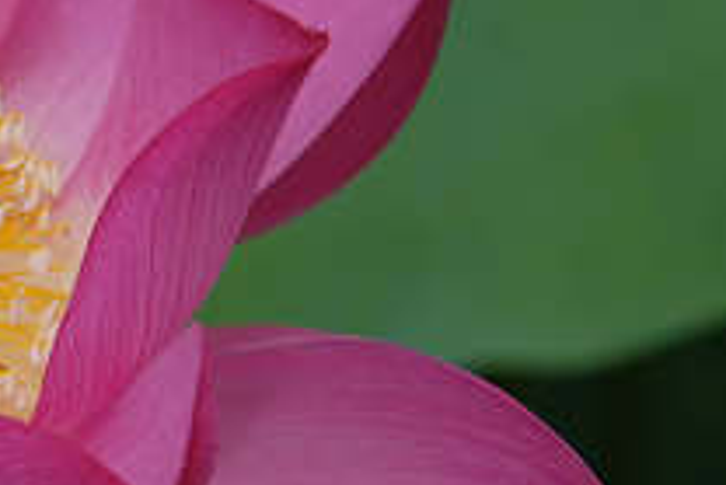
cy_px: 195
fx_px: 7144
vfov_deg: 3.9
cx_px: -206
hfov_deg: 5.8
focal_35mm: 354
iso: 100
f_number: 8
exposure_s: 1/200
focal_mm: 70
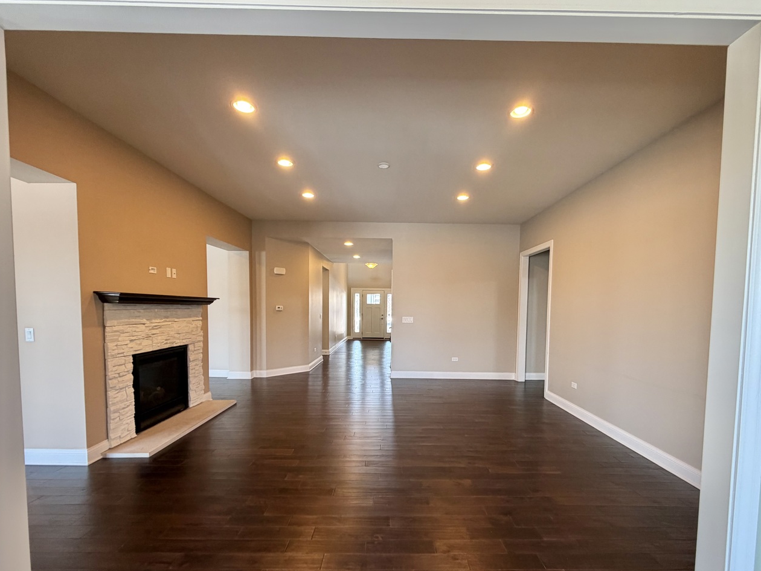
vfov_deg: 77.7
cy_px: 325
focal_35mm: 16
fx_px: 352
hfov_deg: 94.4
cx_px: 397
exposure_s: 1/60
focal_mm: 2.22
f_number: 2.2
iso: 200
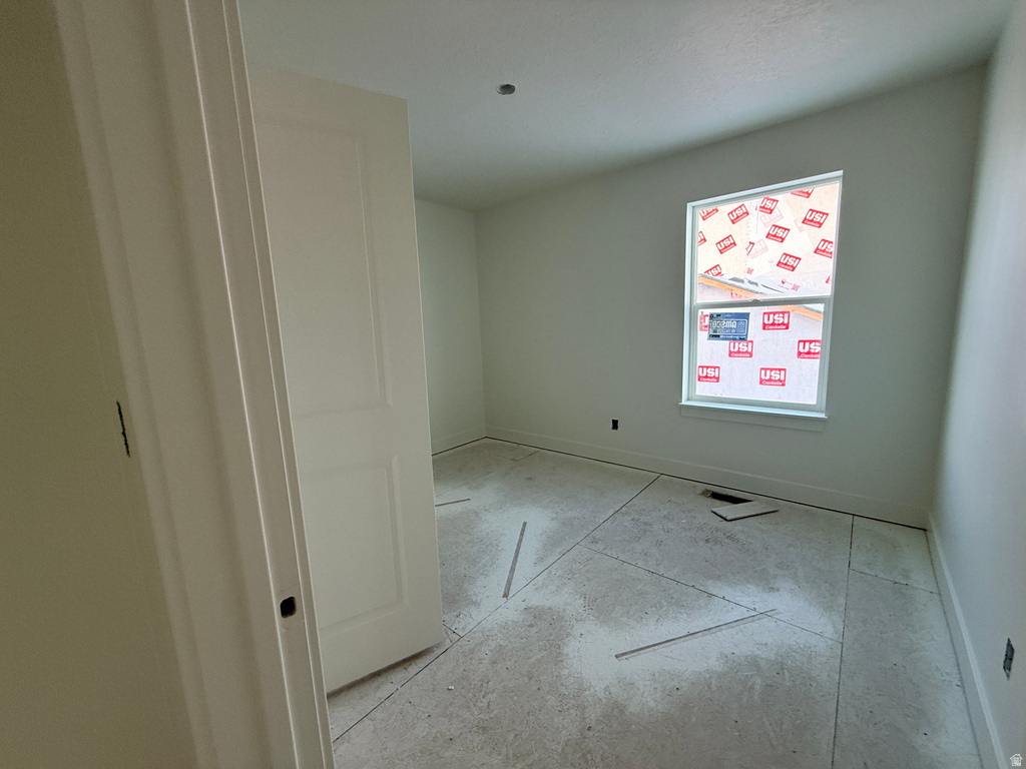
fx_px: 415
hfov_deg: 102.1
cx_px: 513
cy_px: 384
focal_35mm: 14
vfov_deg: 85.7
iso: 125
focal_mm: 2.22
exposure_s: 1/99
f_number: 2.2
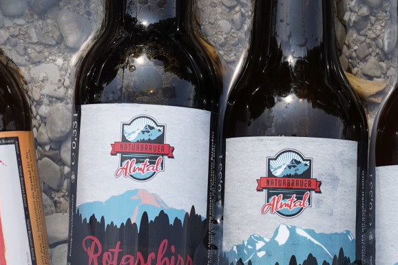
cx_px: 60
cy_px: 117
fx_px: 1359
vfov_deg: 11.1
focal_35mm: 123
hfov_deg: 16.5
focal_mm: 37
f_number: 6.3
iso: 100
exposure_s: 1/200
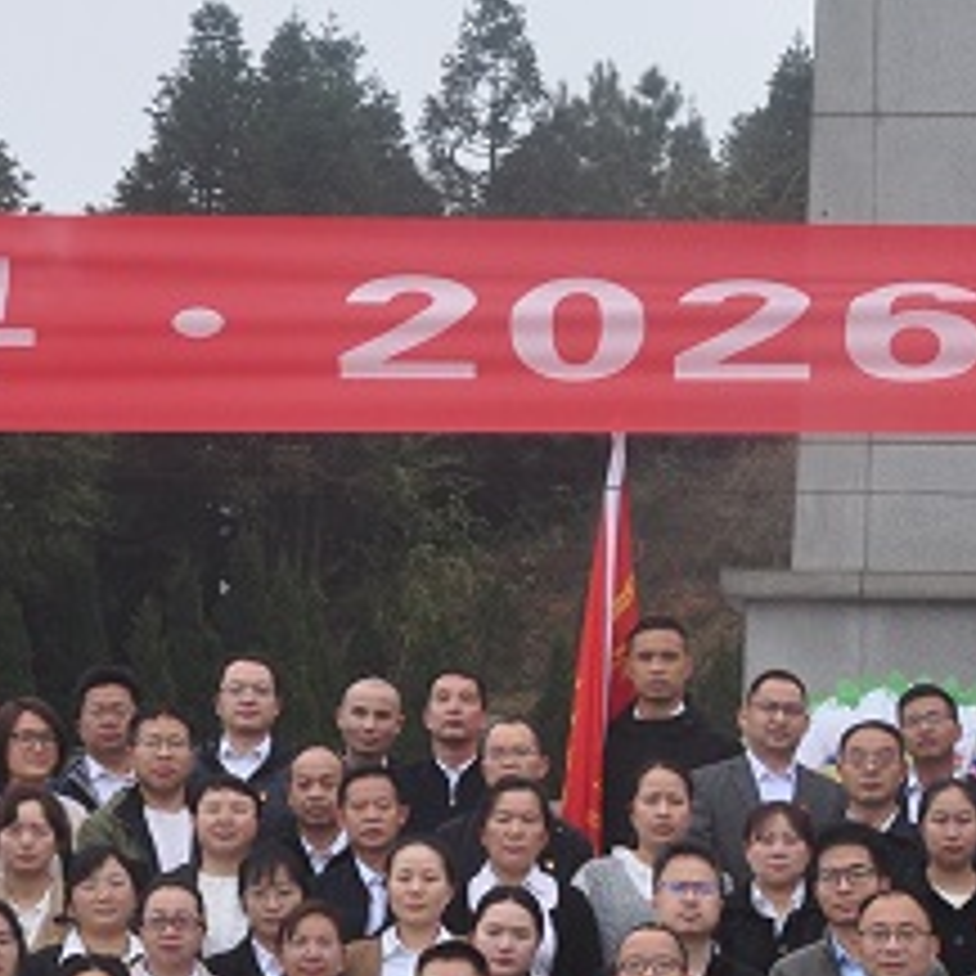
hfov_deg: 15.2
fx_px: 3541
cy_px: 814
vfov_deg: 15.6
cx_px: 1111
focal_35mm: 111
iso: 500
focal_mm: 22
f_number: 10
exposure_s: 1/200
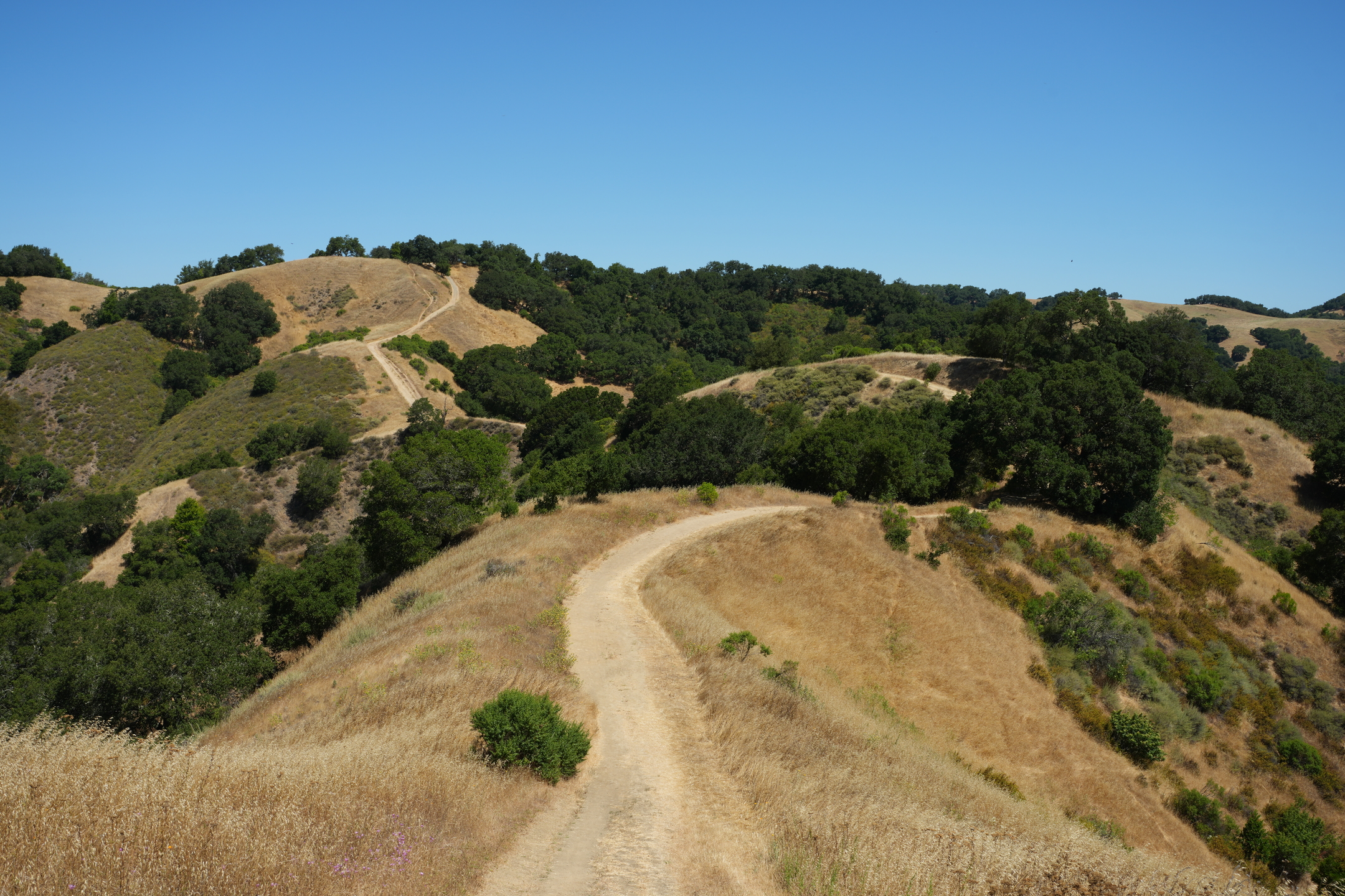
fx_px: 1233
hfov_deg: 57.2
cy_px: 448
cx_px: 672
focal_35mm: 33
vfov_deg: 40.0
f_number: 13
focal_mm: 33
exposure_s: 1/125
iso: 100
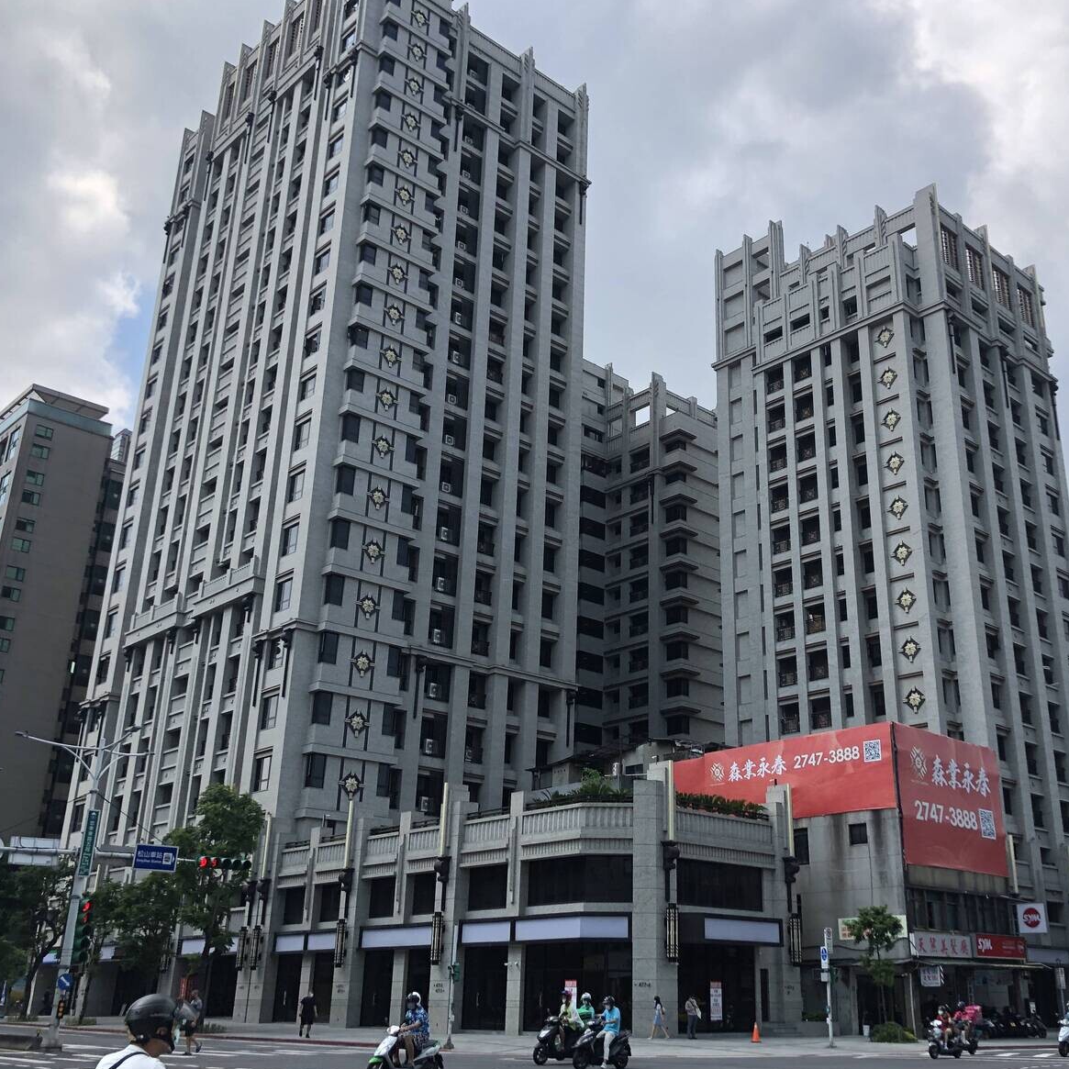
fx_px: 1188
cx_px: 639
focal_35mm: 34
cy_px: 531
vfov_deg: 48.5
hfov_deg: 48.2
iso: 20
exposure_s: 1/1499
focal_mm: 4
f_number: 1.8
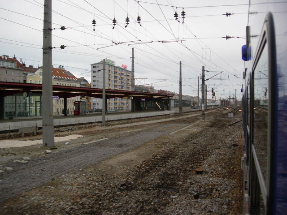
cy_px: 108
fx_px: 315
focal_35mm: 38
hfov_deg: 49.0
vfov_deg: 37.7
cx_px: 144
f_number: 2.8
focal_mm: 7.8
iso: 79
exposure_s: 1/152
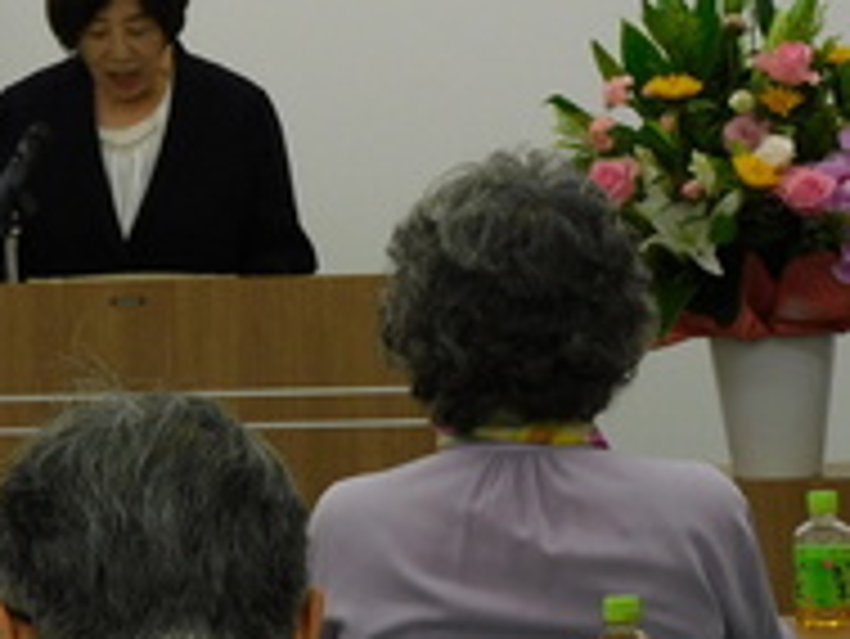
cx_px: -22
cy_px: 72
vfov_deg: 6.2
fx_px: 5922
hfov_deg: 8.2
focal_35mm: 241
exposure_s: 1/60
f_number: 4.8
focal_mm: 17
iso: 200
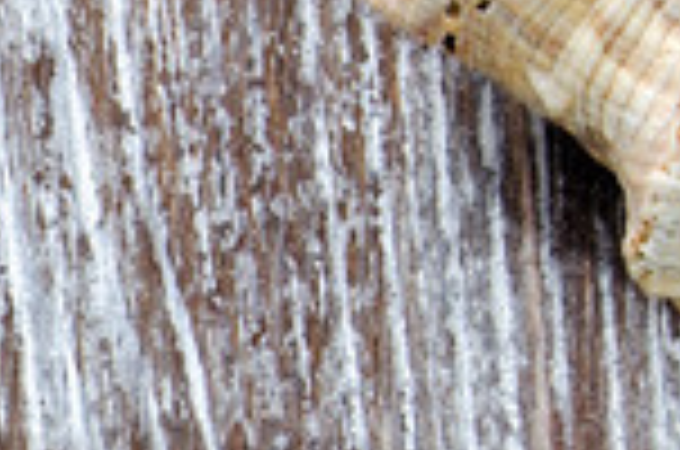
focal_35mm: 609
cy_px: 652
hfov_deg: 3.4
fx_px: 11479
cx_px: -779
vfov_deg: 2.2
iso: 100
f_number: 9.5
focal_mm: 60
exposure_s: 1/180
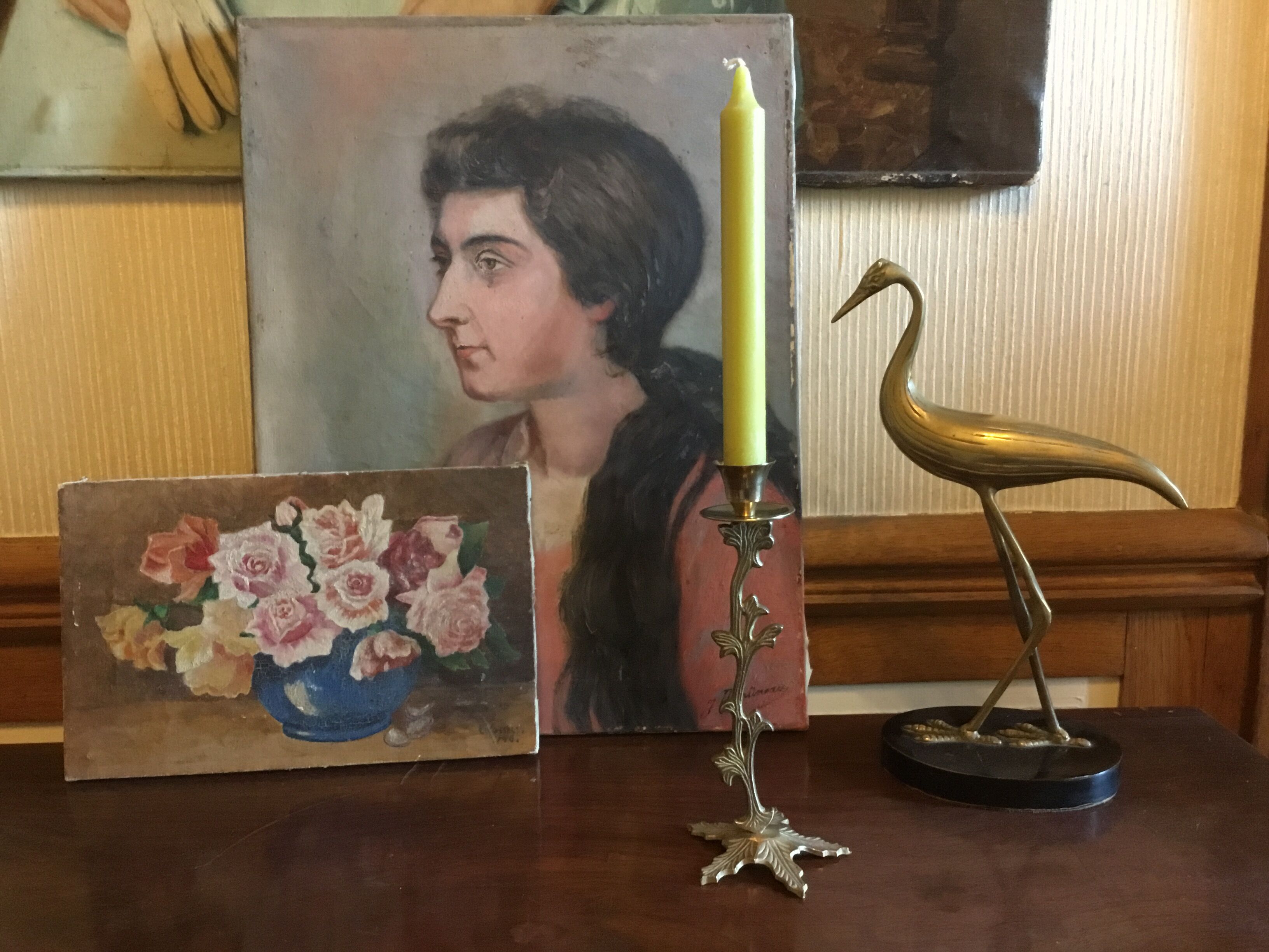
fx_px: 1136
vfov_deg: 45.4
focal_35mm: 31
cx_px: 634
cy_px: 476
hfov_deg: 58.4
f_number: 2.4
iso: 400
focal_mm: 3.3
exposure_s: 1/17
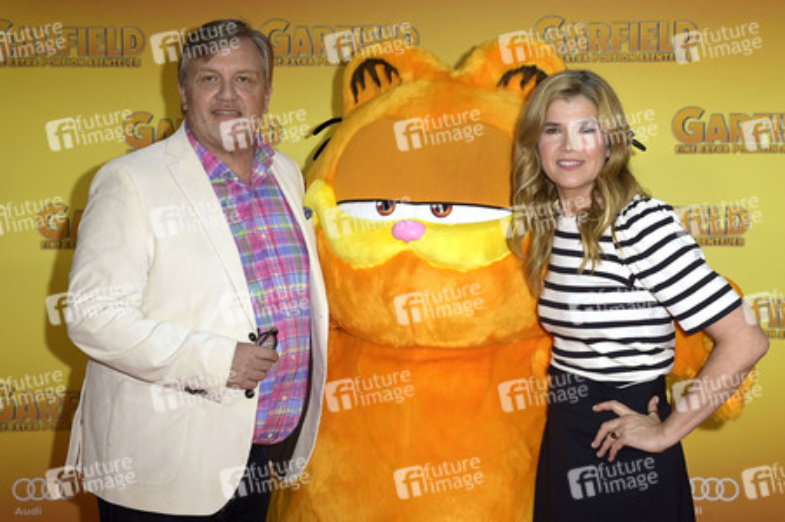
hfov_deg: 32.4
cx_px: 392
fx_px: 1351
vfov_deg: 21.9
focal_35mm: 62
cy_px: 261
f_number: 5.6
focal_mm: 62
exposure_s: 1/250
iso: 640
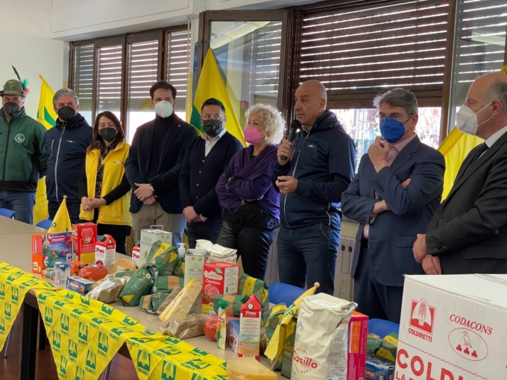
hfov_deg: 36.8
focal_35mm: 52
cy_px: 190
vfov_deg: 28.0
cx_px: 254
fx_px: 762
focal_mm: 6
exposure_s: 1/100
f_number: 2
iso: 160
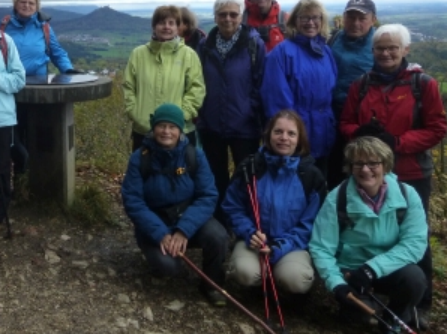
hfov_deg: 37.7
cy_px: 90
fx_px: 606
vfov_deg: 30.4
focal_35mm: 47
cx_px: 44
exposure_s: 1/320
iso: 160
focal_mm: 4.5
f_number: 3.1
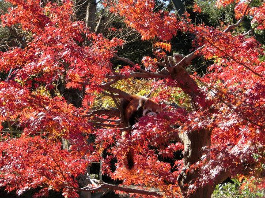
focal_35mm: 123
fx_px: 942
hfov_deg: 16.0
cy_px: 99
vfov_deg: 12.0
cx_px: 132
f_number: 5.5
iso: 80
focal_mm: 21.79
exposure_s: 1/125
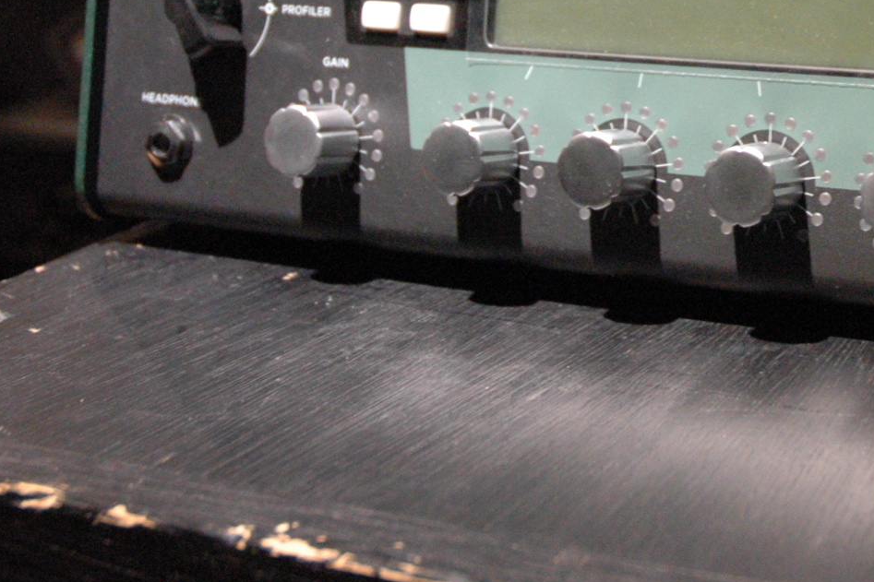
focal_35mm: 78
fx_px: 1893
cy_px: -63
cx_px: 795
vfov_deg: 16.9
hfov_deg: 25.2
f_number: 3.8
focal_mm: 22
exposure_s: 1/13
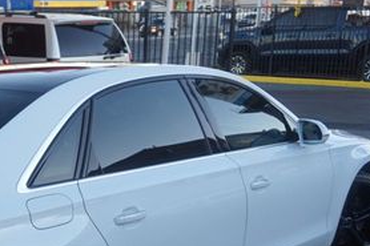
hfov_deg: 27.9
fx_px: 709
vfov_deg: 19.0
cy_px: 258
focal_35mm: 69
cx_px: 17
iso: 100
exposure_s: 1/60
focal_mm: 20
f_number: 4
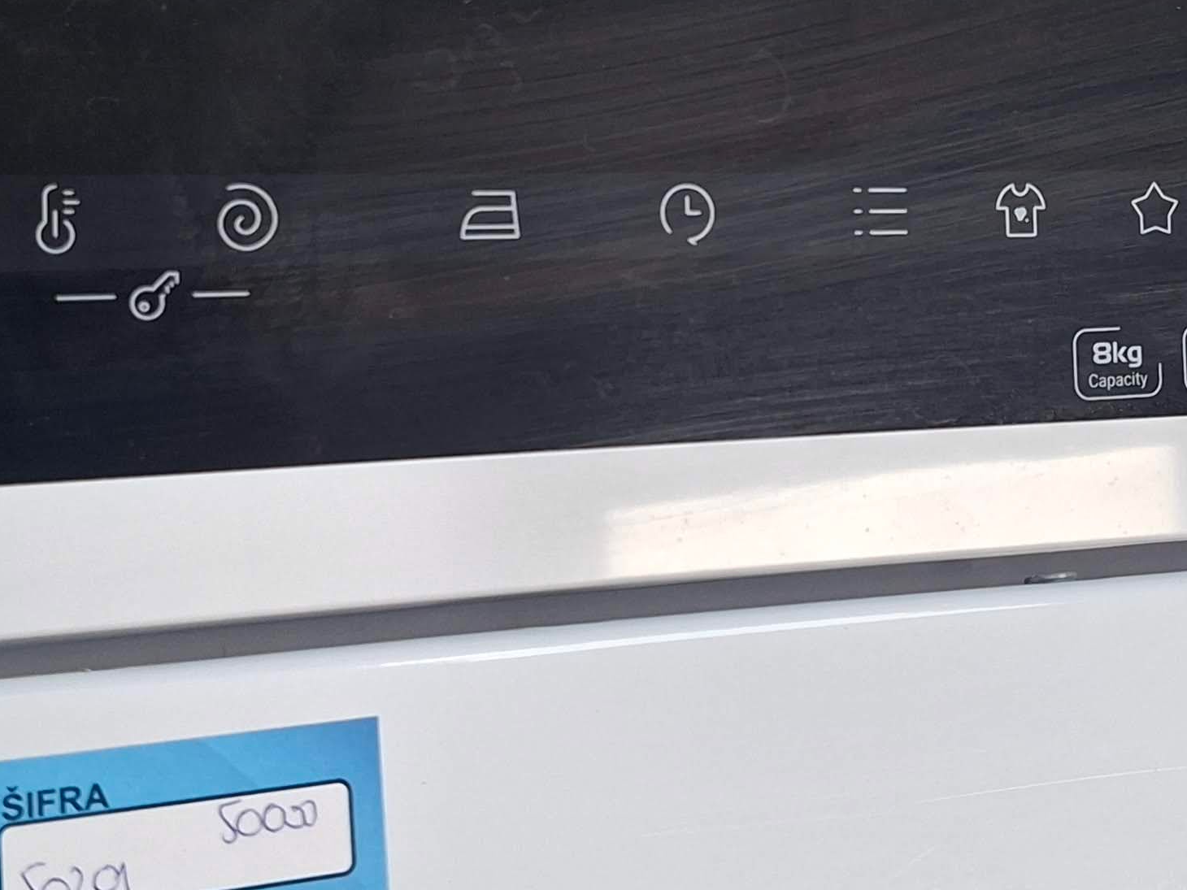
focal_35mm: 63
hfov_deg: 30.6
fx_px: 2160
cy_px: 211
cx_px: 739
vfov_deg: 23.0
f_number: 1.8
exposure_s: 1/100
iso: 250
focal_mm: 5.54
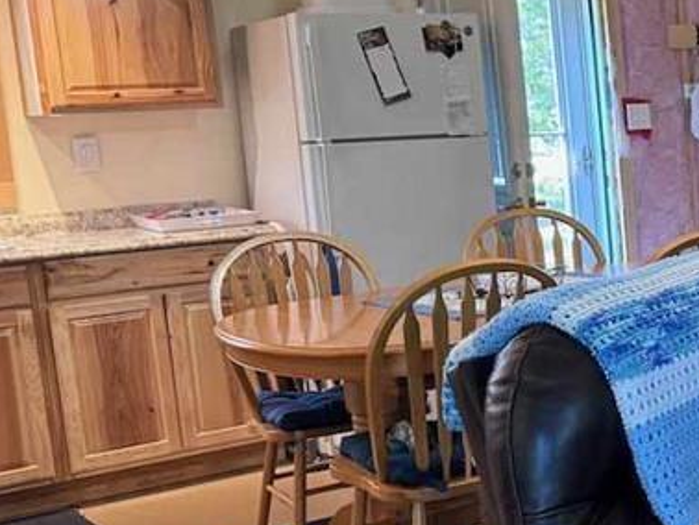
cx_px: 914
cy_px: 279
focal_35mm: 65
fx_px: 1313
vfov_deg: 22.6
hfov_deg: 25.5
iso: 250
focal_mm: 6.76
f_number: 1.78
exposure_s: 1/60
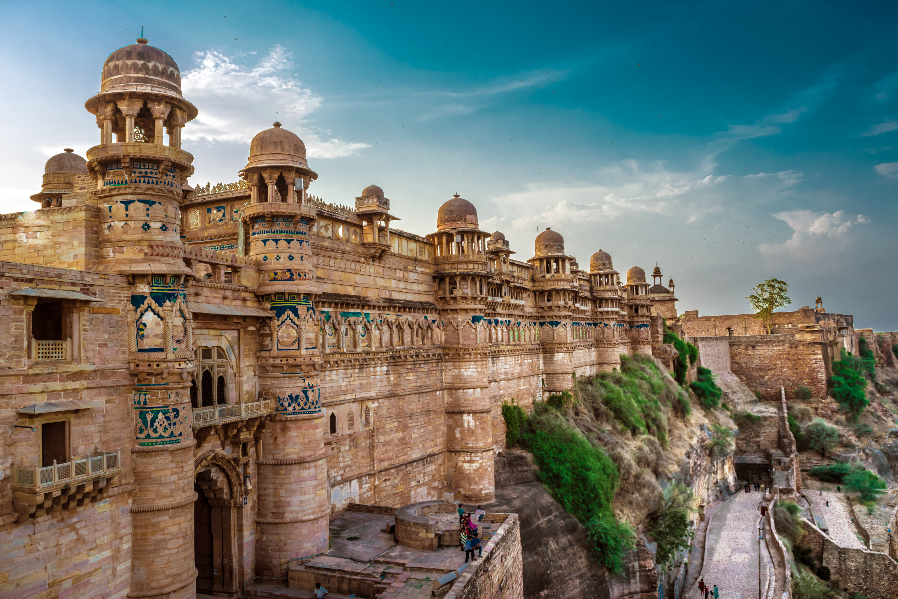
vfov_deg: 47.9
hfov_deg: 67.4
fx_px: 673
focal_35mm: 27
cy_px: 300
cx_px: 449
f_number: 8
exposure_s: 1/80
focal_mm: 18
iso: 100
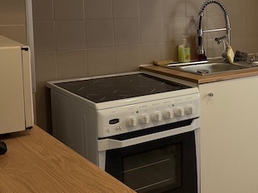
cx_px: 284
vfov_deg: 23.4
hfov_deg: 28.4
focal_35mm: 62
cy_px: 52
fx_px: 462
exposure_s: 1/100
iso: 125
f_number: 1.78
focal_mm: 6.76
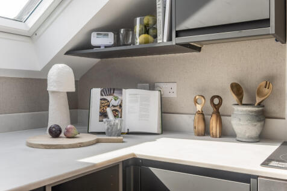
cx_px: 144
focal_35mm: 36
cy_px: 96
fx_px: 287
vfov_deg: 36.8
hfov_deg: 53.1
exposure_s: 1/125
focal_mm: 24
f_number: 8
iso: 250
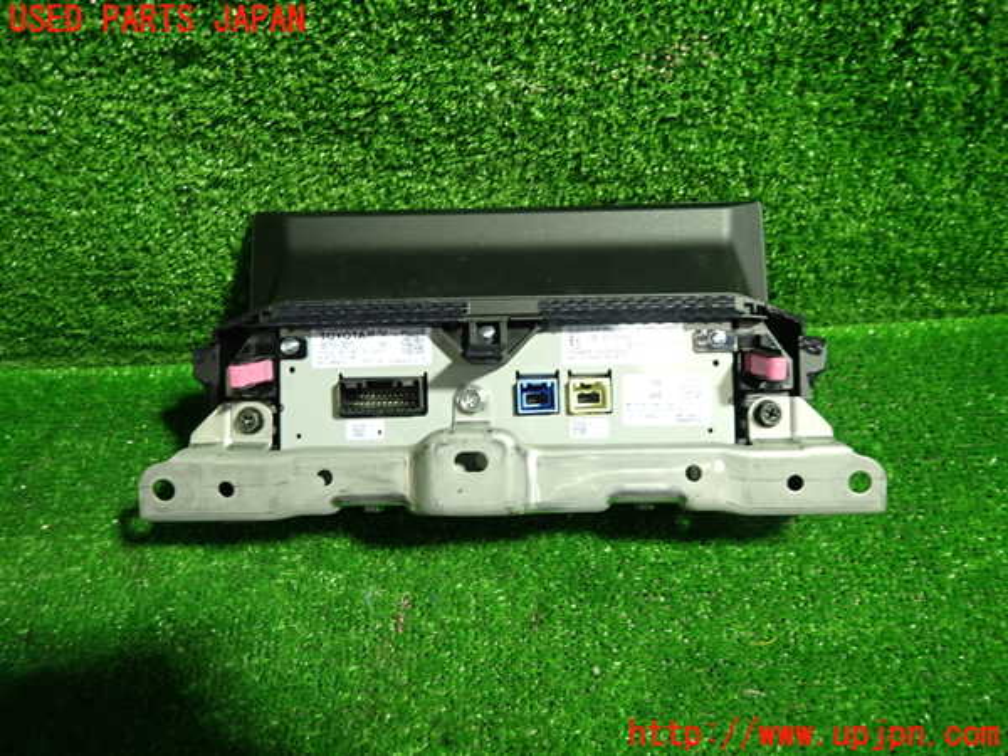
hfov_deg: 69.4
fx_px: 728
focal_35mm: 25
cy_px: 378
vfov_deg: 54.9
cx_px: 504
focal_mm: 4.5
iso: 250
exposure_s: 1/30
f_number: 2
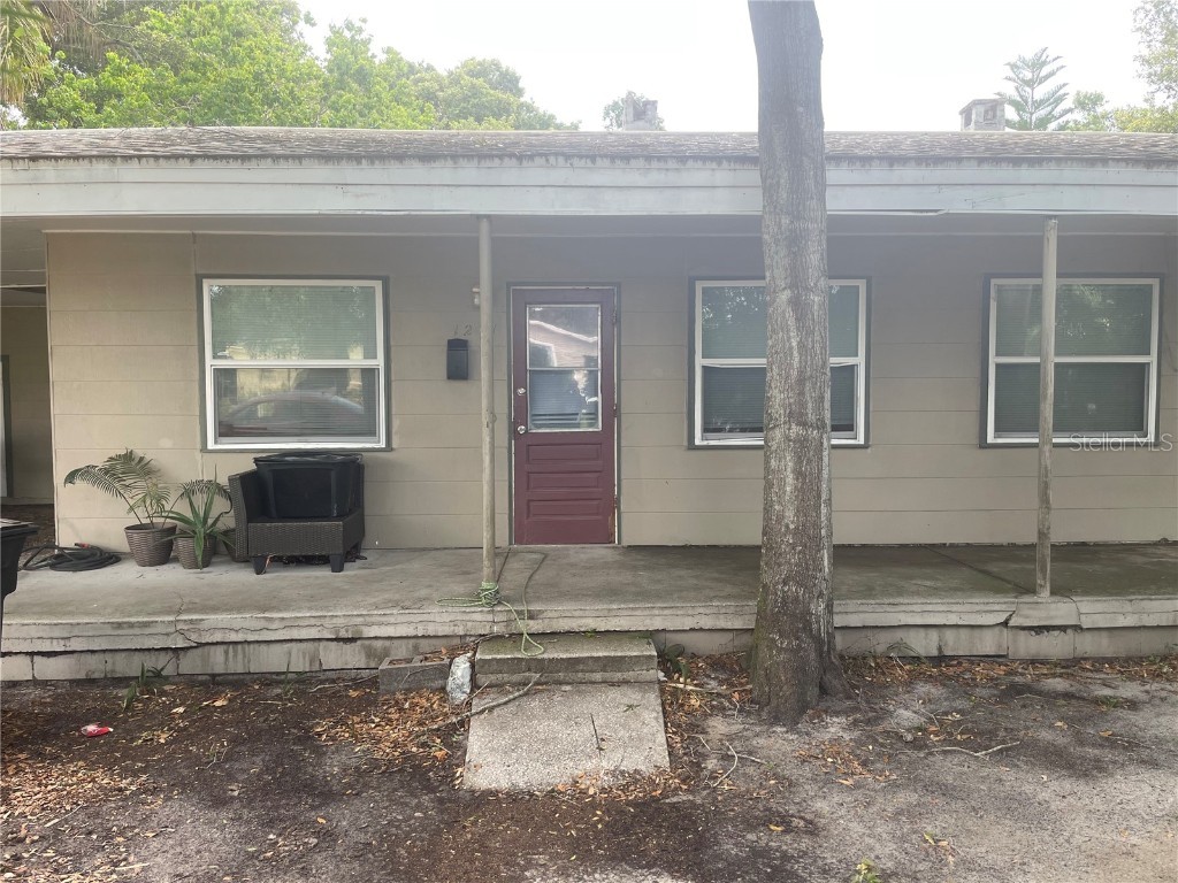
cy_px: 442
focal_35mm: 26
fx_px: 885
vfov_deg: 53.1
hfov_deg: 67.3
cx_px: 589
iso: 32
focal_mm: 4.2
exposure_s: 1/282
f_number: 1.6
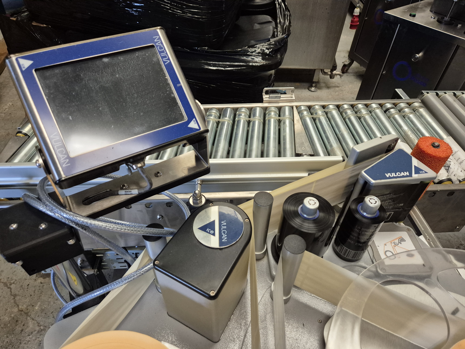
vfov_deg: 58.9
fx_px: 309
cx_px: 232
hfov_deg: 73.9
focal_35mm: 23
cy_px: 174
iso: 1000
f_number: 1.8
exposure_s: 1/100
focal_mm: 5.4
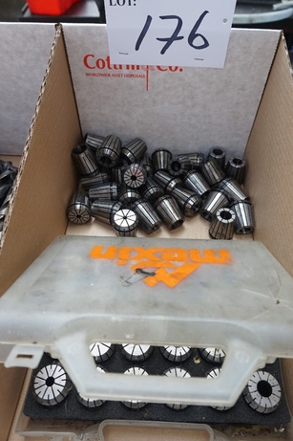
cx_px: 148
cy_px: 216
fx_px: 305
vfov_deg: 71.5
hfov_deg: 51.3
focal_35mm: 25
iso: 200
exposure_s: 1/60
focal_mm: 16
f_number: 4
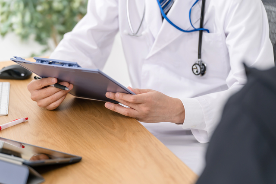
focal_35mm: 110
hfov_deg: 18.6
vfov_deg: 12.4
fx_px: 843
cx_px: 138
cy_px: 92
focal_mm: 110
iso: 200
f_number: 3.5
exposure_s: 1/200
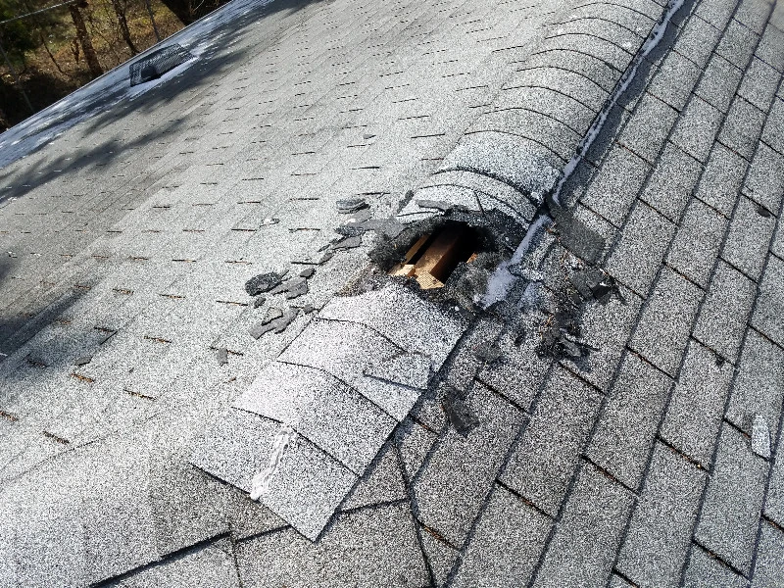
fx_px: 589
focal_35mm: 26
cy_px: 294
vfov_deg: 53.1
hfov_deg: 67.3
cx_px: 392
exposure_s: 1/2528
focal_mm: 4.2
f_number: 1.7
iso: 50
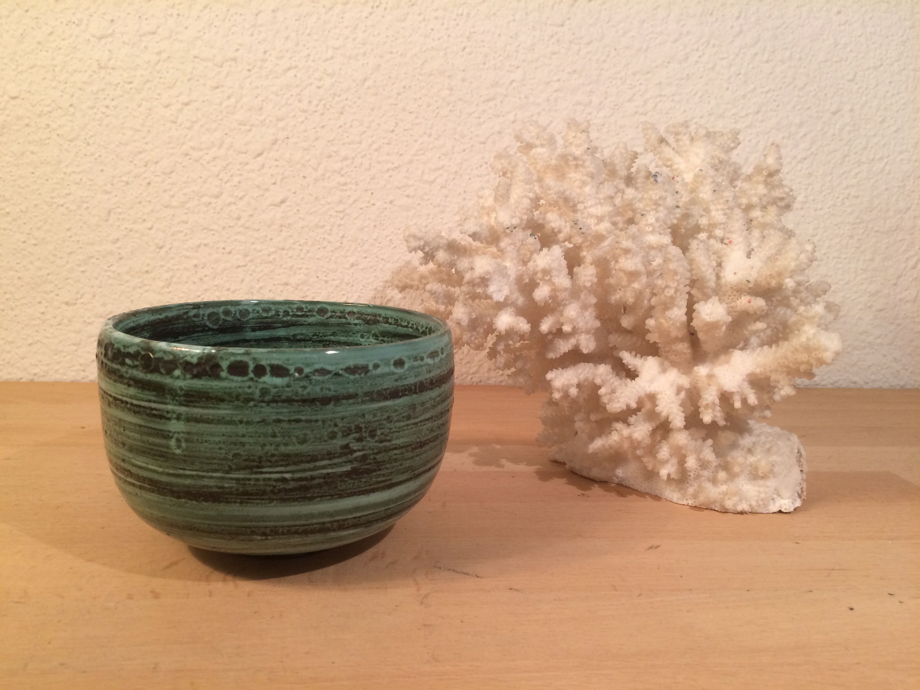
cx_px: 460
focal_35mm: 29
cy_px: 345
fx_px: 771
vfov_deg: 48.2
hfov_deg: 61.7
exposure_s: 1/33
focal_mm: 4.15
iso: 64
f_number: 2.2
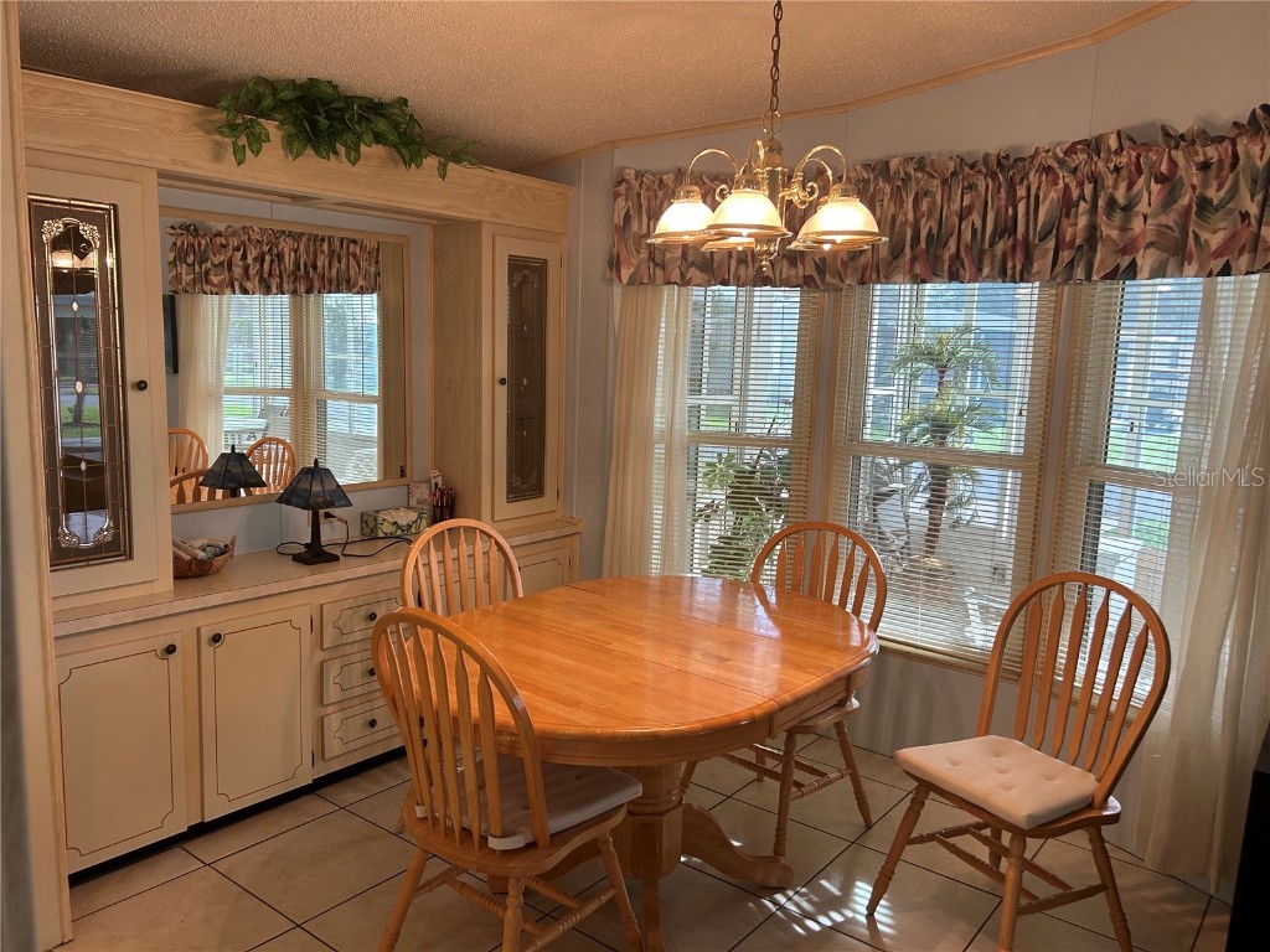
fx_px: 954
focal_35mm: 26
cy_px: 476
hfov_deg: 67.3
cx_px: 635
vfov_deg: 53.1
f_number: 1.5
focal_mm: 5.7
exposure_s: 1/60
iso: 80
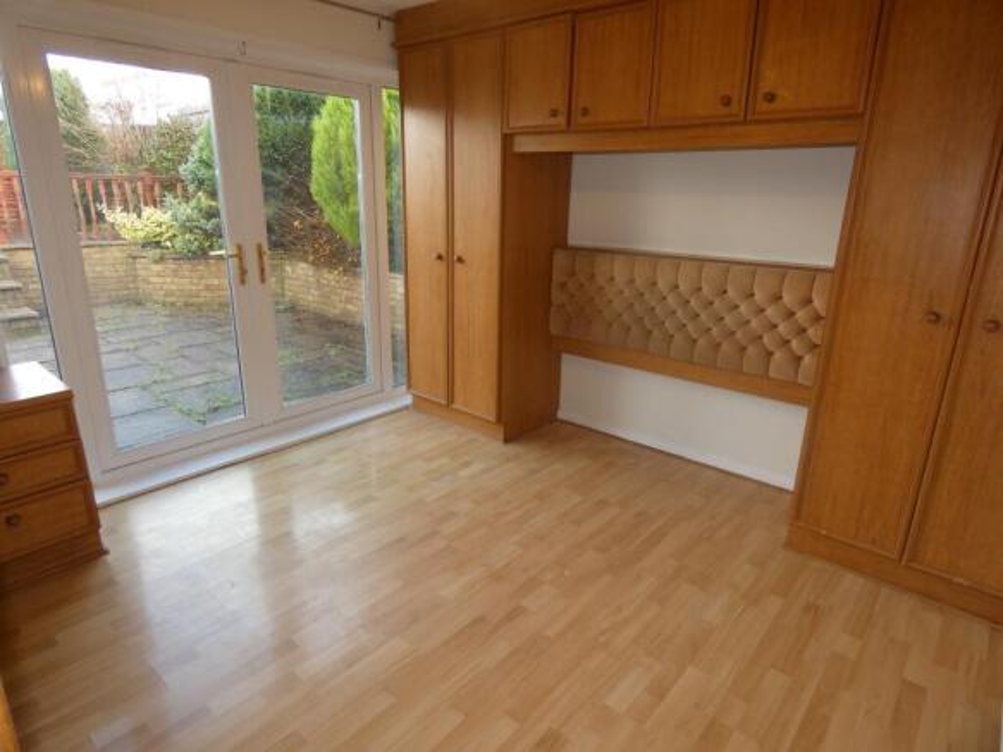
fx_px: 579
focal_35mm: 20
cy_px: 376
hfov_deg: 81.8
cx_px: 502
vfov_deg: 66.0
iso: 100
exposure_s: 1/60
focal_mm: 3.6
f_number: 2.8
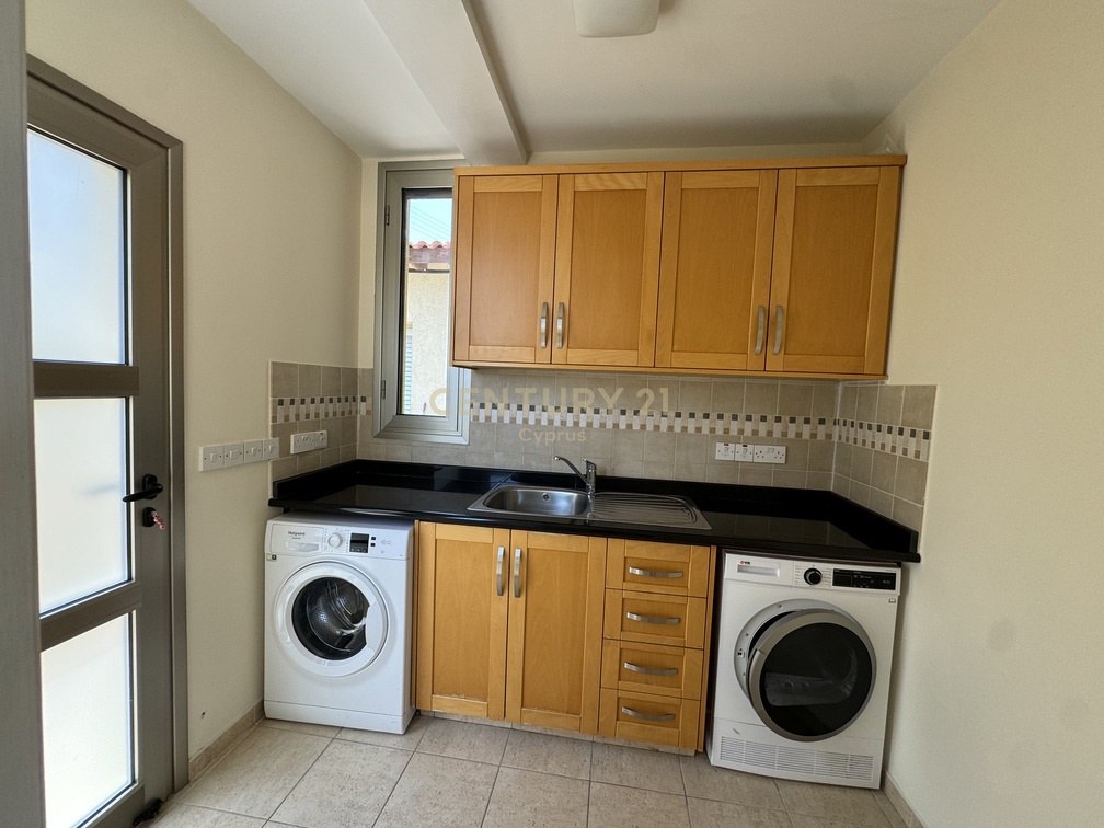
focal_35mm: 14
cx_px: 552
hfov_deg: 102.1
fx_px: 446
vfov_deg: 85.7
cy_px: 414
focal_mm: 2.22
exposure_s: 1/99
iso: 80
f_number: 2.2
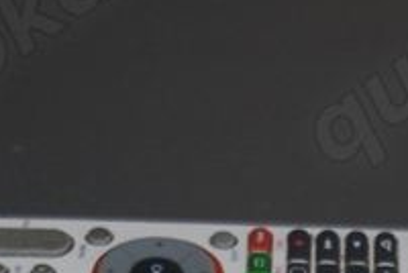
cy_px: 477
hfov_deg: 9.1
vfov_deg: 6.0
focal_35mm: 225
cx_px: 284
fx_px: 2554
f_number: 4.2
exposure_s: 1/60
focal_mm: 30
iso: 200
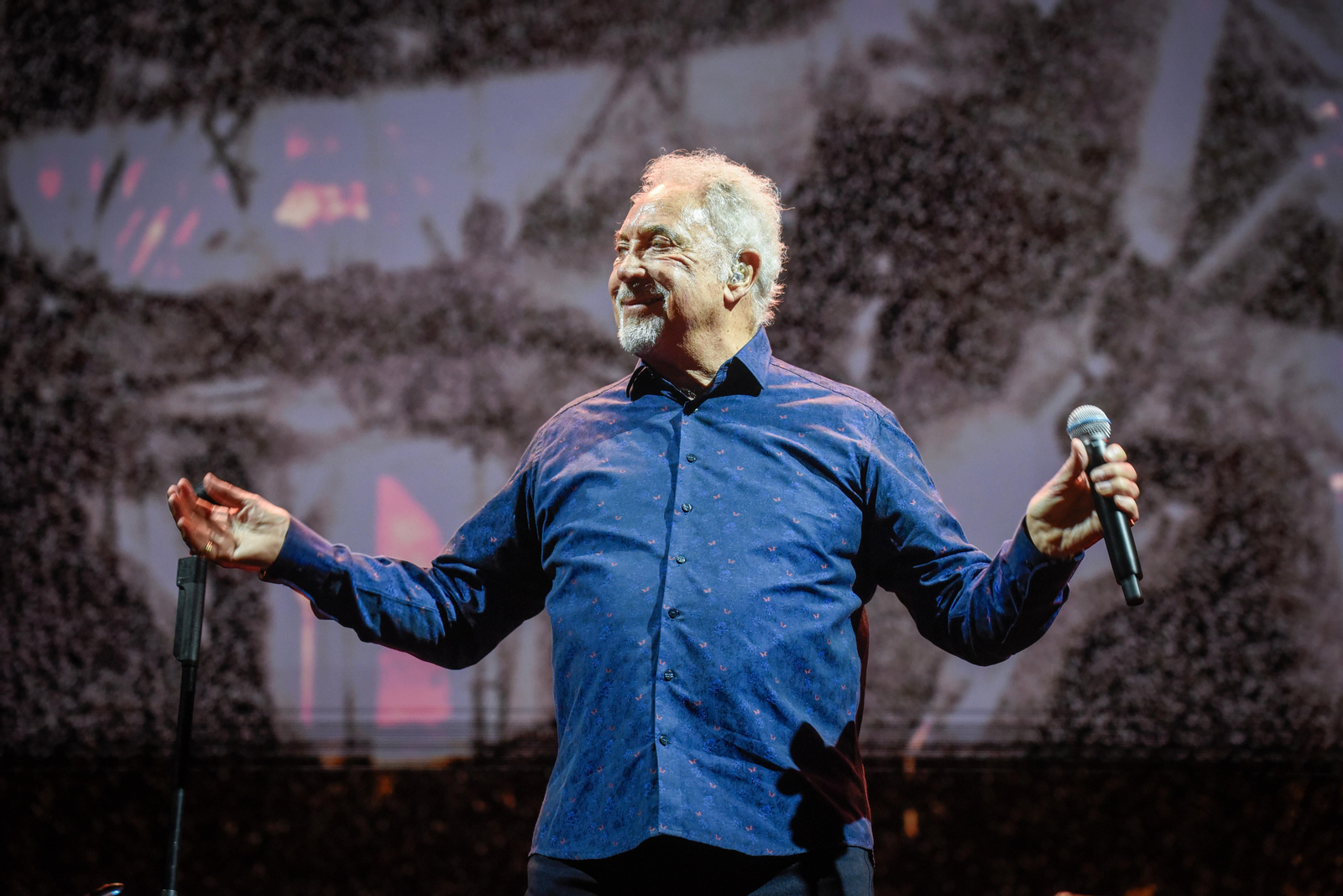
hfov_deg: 19.4
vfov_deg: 13.1
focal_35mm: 105
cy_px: 448
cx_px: 672
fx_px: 3918
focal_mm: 105
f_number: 4
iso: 2500
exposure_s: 1/200
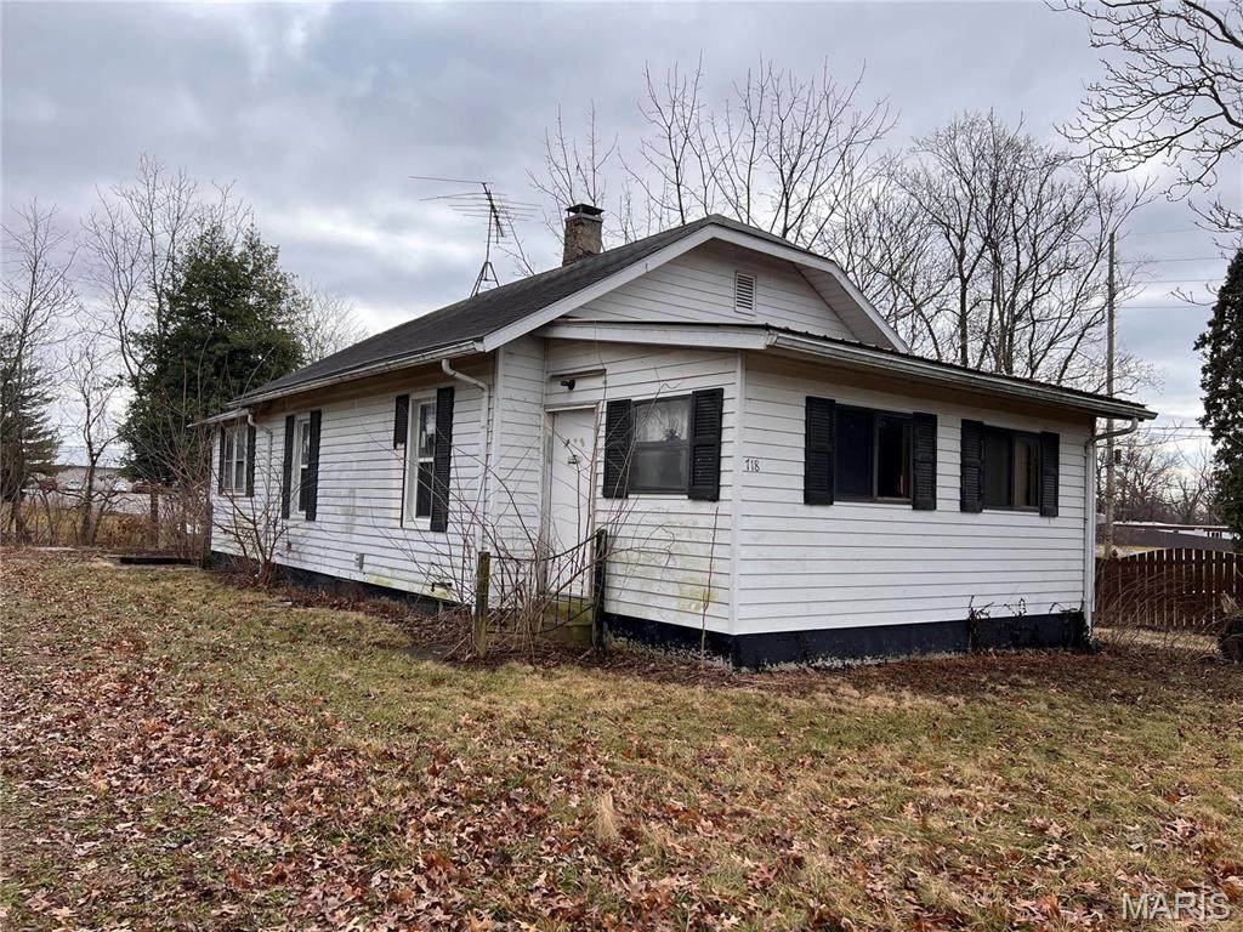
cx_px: 622
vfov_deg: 53.1
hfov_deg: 67.3
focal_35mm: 26
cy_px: 466
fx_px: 934
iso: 50
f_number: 1.5
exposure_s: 1/1901
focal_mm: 5.7
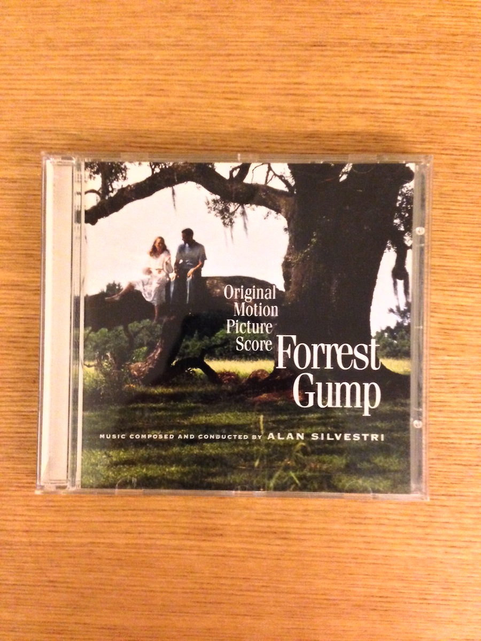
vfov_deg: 55.4
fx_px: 611
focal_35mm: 33
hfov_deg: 42.9
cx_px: 240
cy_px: 320
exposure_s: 1/15
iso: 640
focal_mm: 4.12
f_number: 2.4
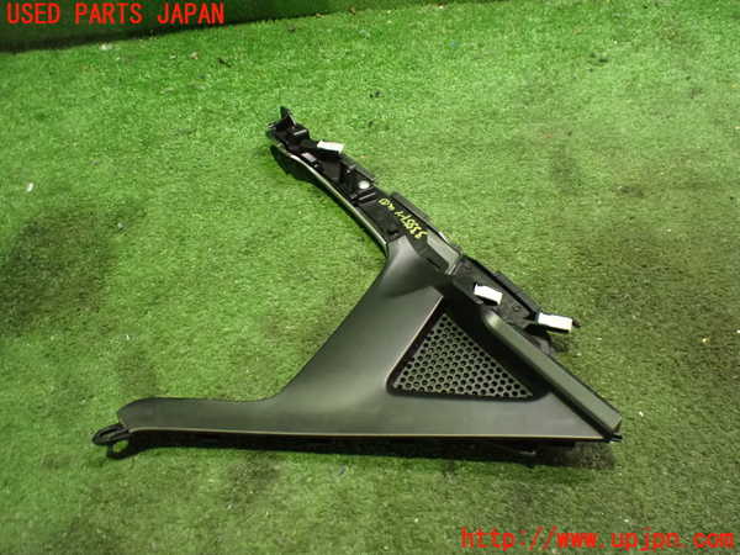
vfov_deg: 46.8
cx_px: 370
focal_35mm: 30
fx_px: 641
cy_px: 278
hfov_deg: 60.0
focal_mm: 5.4
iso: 1250
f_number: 2.3
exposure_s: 1/30
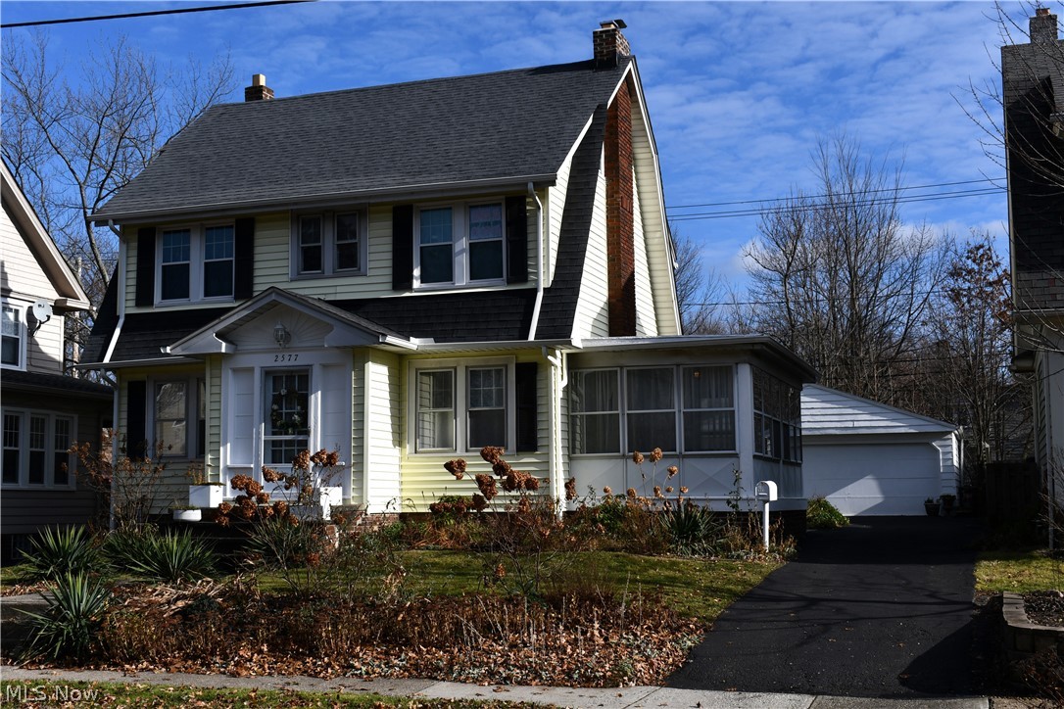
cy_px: 354
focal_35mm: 45
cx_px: 532
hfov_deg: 43.6
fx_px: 1330
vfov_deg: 29.9
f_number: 10
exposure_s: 1/400
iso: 100
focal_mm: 30
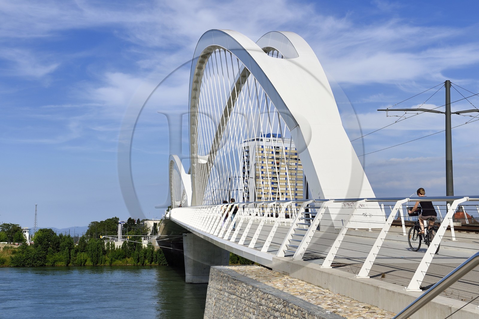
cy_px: 160
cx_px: 240
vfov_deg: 24.2
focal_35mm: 56
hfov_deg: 35.6
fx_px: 745
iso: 200
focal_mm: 56
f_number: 13
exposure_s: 1/500
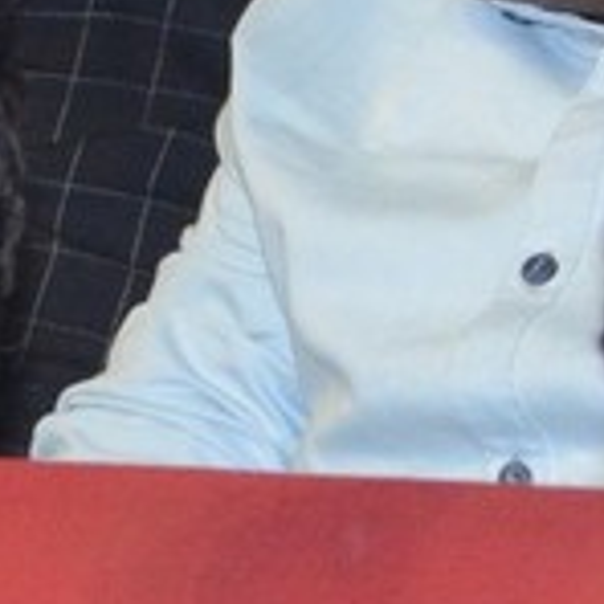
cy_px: 873
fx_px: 18477
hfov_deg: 1.9
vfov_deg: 1.9
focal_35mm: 936
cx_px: 204
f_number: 8
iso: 1600
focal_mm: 90
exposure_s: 1/125
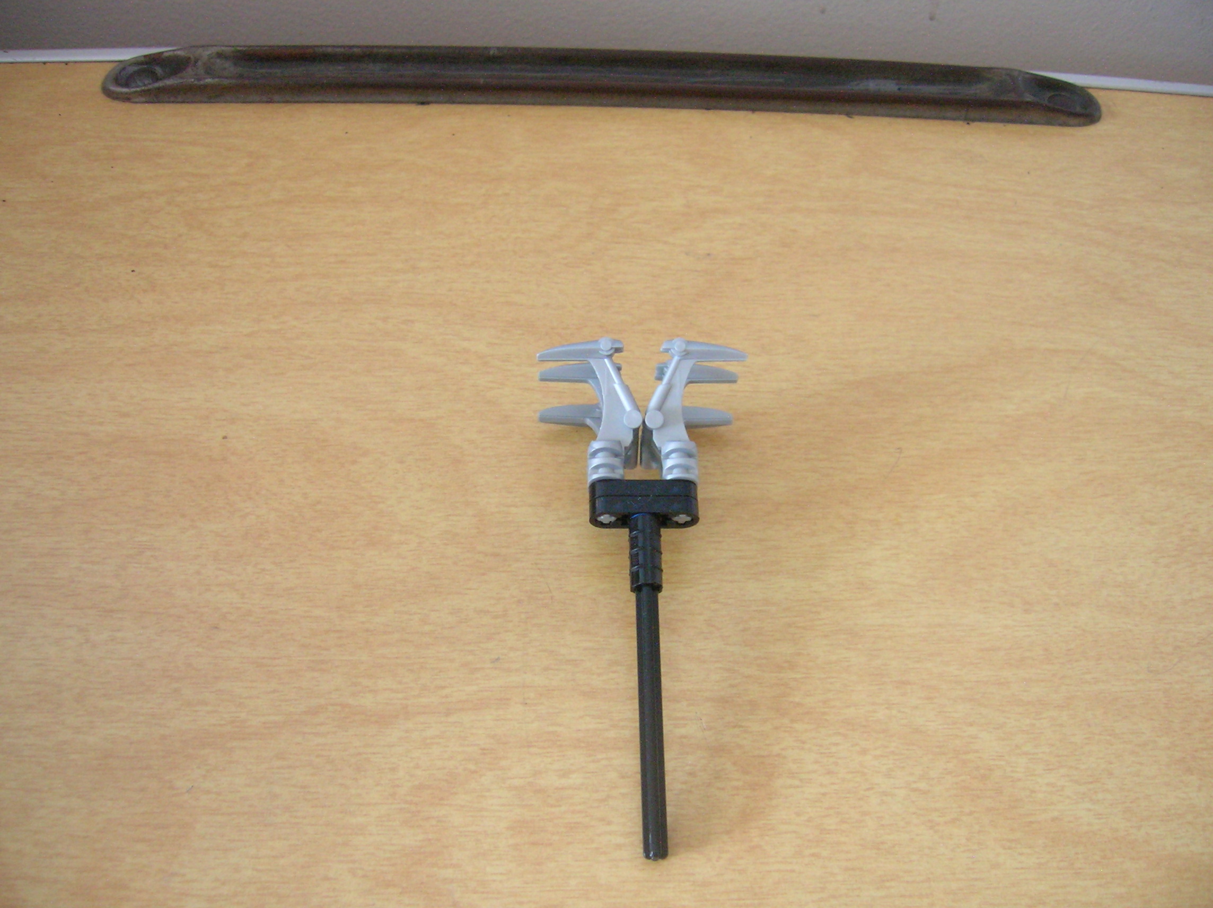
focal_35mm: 34
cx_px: 606
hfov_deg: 54.0
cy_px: 454
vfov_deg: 41.7
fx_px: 1190
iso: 200
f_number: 2.9
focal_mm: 5.7
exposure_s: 1.75
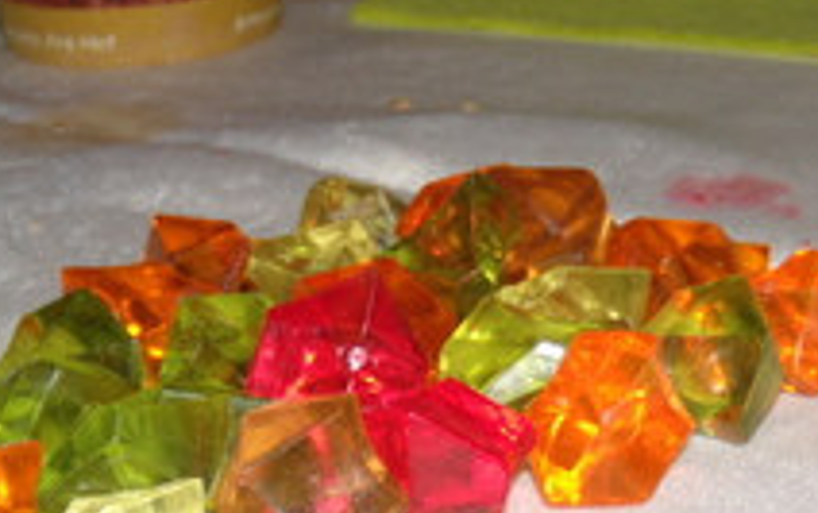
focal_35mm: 81
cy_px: 347
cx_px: 320
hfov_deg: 25.4
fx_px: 1808
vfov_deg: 16.1
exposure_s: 1/30
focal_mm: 6.4
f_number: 3.6
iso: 80
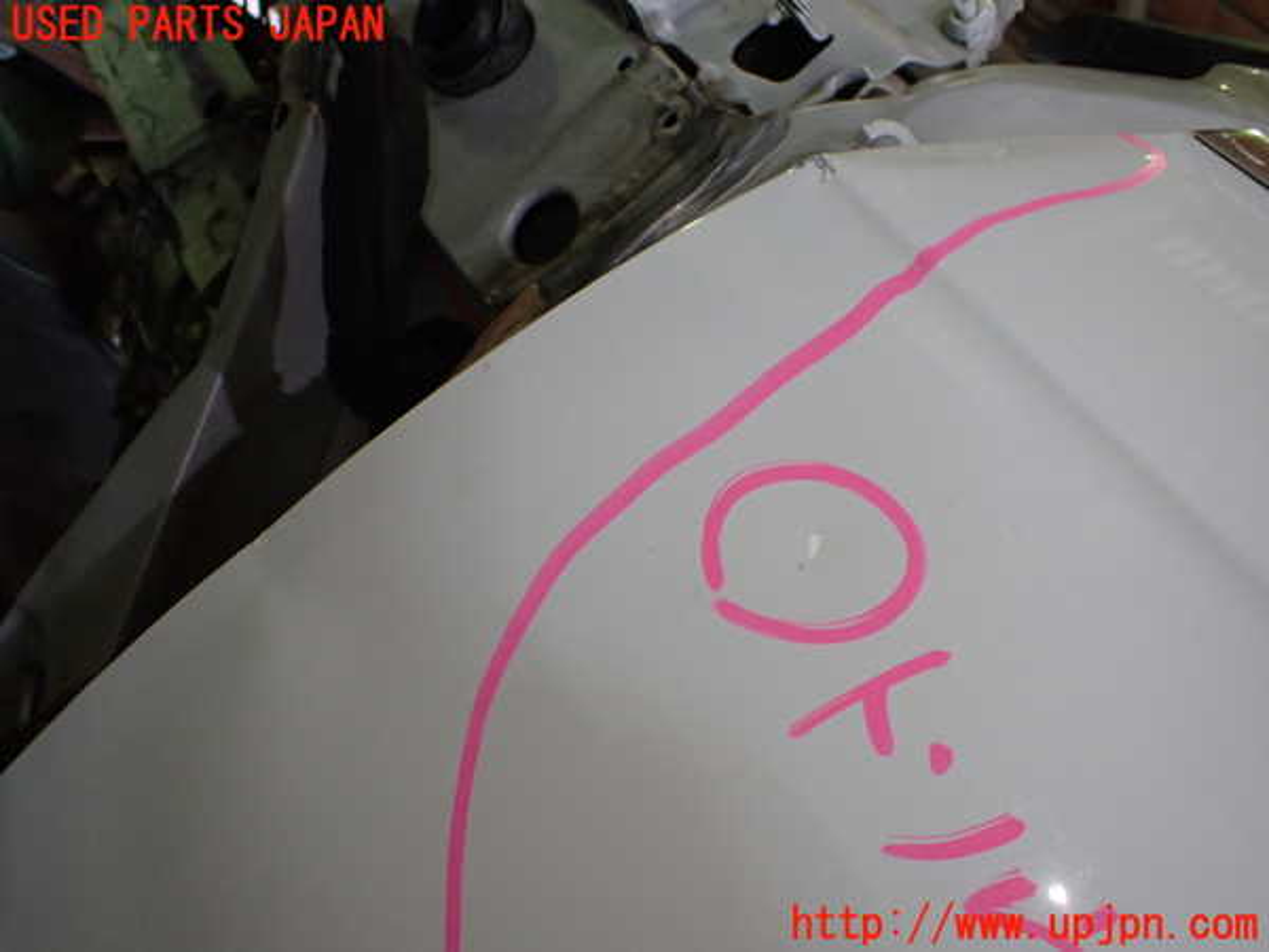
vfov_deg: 46.8
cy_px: 476
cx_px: 634
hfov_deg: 60.0
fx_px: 1100
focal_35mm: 30
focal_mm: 5.4
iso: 320
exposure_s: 1/125
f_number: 2.3
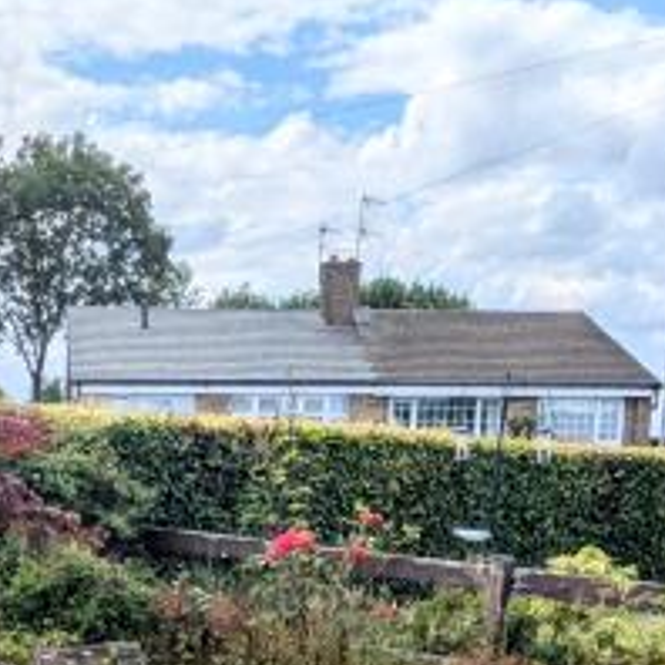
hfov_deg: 26.6
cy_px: 794
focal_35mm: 64
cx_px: 181
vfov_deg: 24.4
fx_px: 1391
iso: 49
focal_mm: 1.83
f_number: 2.2
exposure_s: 1/2833
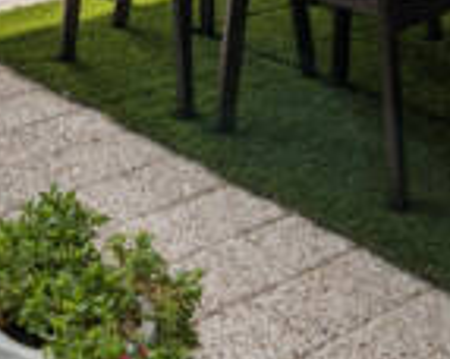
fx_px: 1157
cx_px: -33
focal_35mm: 87
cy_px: -375
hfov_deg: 21.0
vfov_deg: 14.4
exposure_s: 1/320
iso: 200
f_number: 8
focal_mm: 16
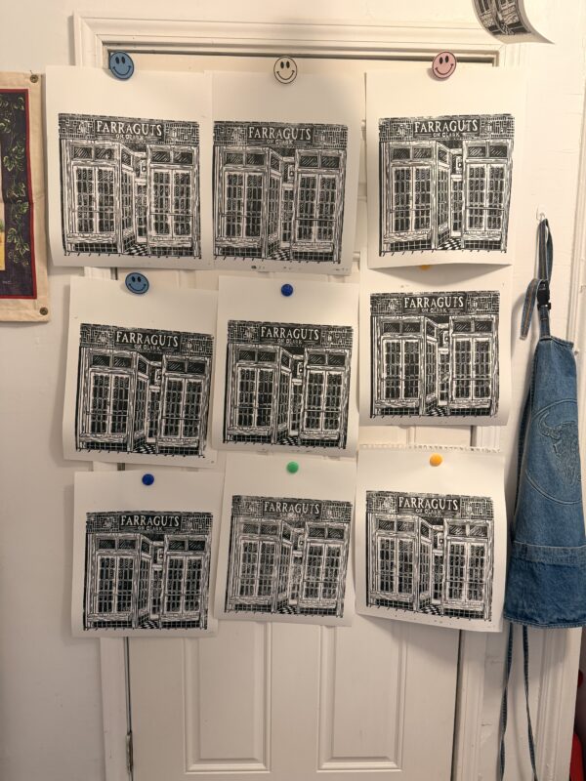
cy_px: 390
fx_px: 542
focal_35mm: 24
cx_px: 293
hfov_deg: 56.8
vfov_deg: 71.6
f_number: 1.78
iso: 200
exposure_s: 1/60
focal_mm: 6.76
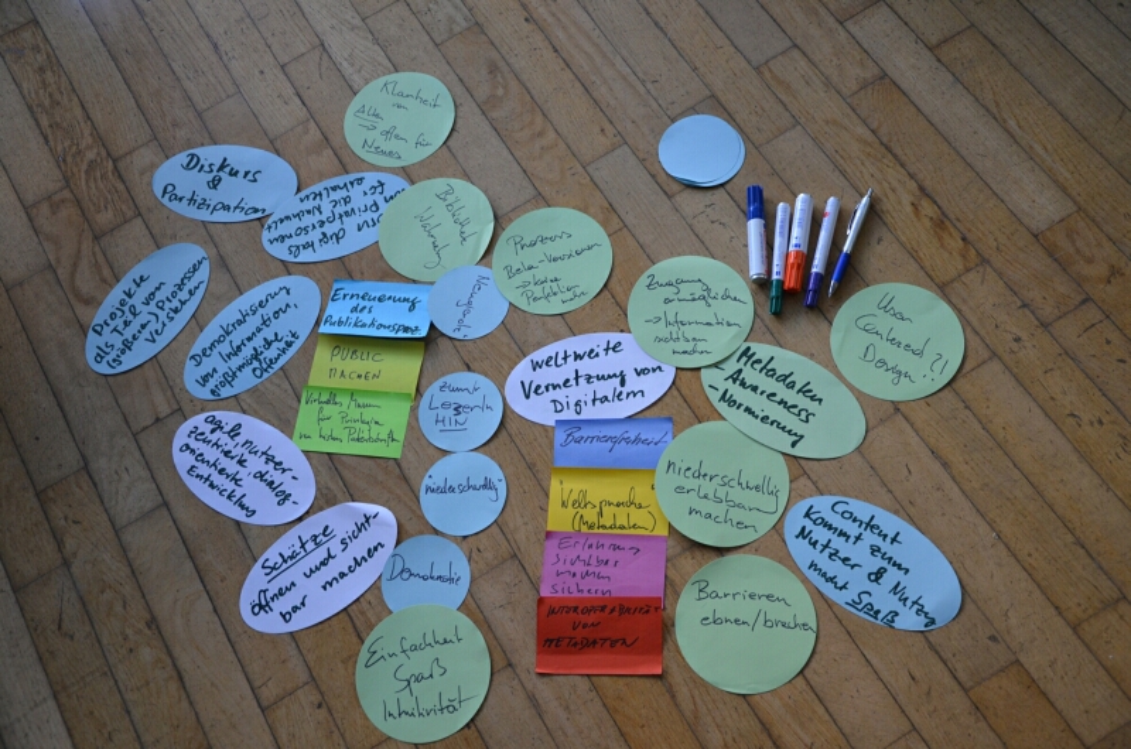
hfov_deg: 46.5
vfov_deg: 31.8
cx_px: 566
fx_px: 1317
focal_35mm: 42
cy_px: 374
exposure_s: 1/60
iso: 500
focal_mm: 28
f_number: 4
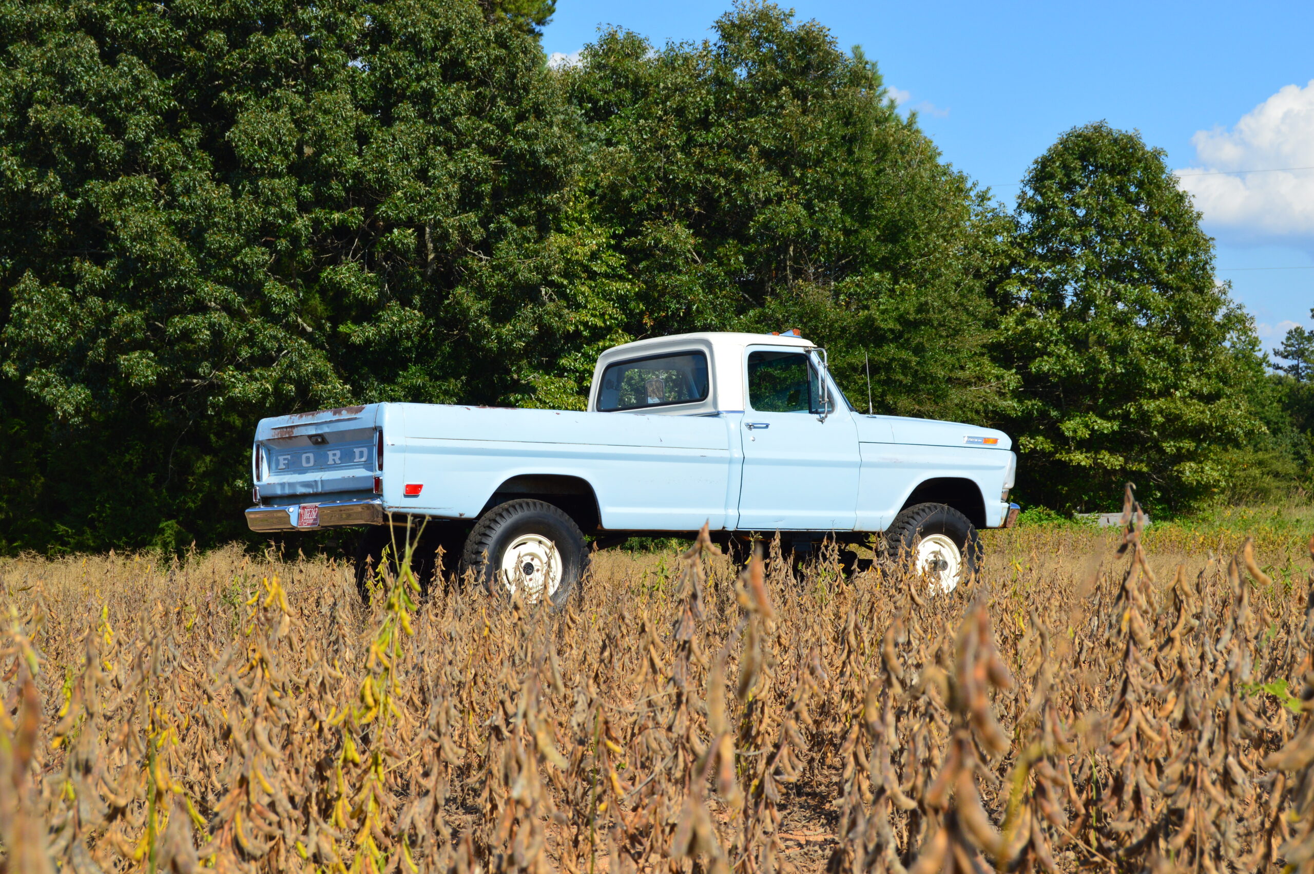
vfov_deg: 20.1
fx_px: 2461
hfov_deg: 29.9
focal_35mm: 68
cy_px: 437
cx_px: 657
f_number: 11
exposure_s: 1/500
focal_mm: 45
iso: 320
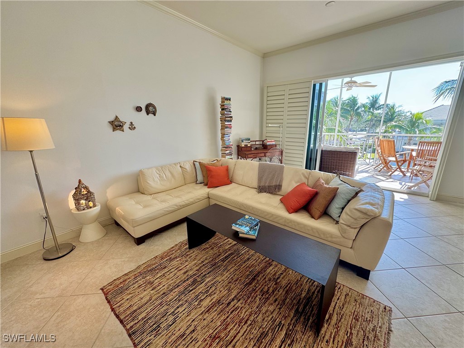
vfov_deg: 85.7
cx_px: 232
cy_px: 174
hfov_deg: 102.1
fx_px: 188
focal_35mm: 14
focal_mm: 2.22
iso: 80
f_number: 2.2
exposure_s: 1/120
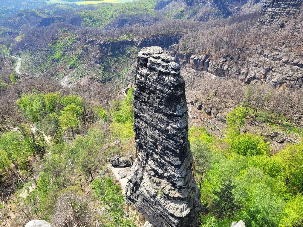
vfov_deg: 53.1
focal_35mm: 26
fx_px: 228
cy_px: 114
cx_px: 152
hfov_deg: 67.3
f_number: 1.8
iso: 40
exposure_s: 1/843
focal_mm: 5.4
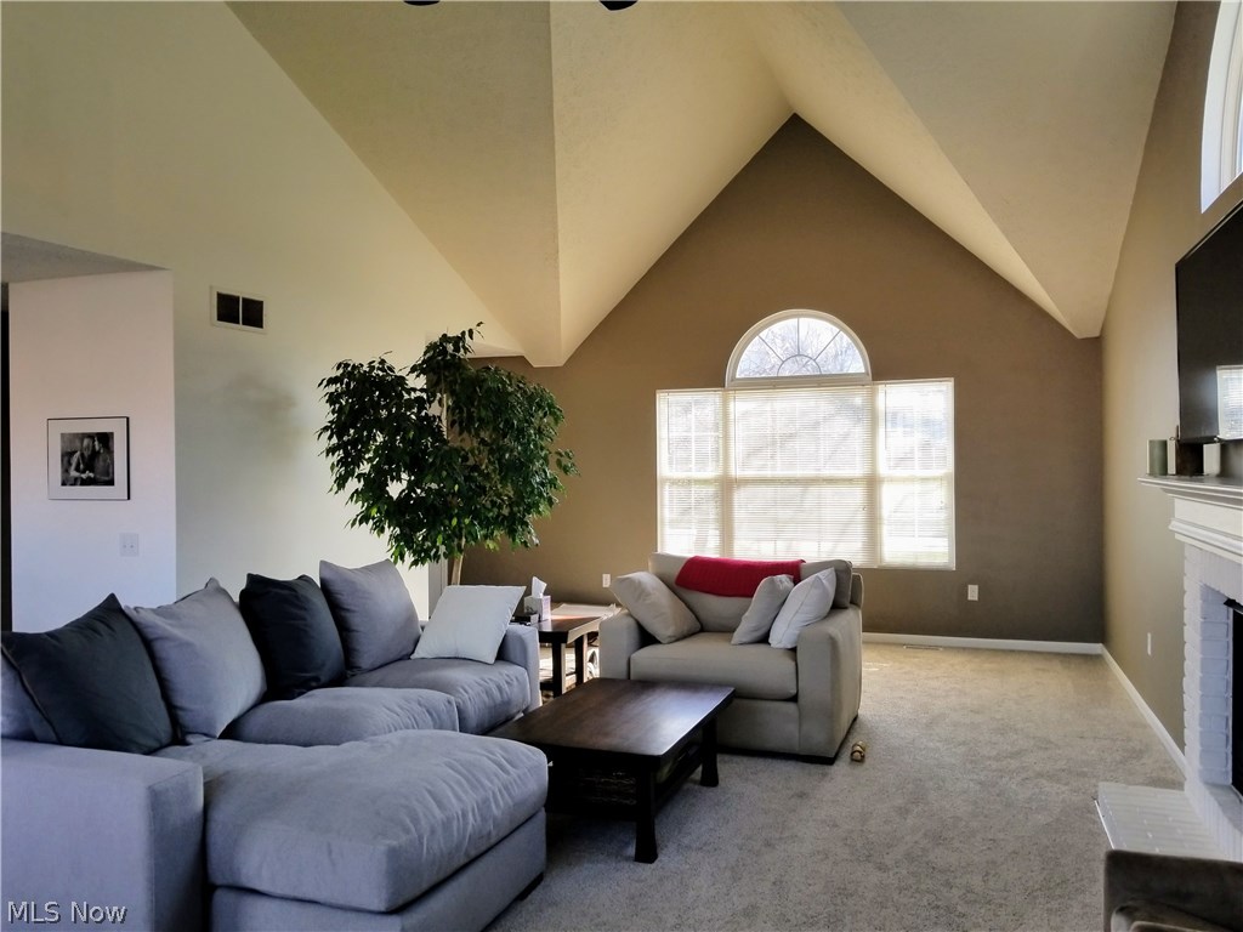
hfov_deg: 67.3
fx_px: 934
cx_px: 622
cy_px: 466
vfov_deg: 53.1
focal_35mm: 26
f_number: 1.7
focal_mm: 4.3
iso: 50
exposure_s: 1/285
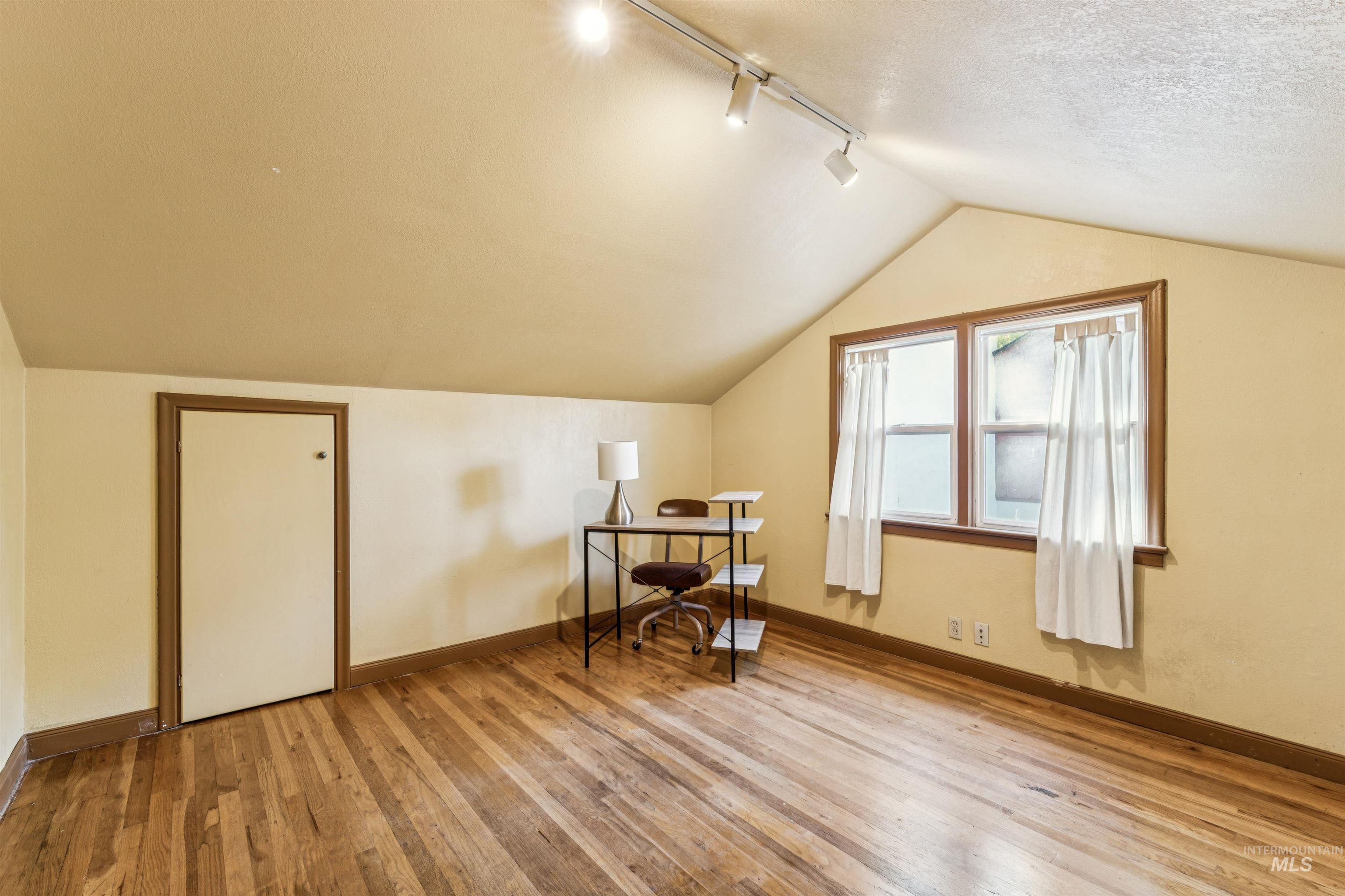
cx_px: 672
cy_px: 448
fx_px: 587
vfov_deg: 74.8
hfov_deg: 97.8
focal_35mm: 16
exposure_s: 1/2
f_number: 13
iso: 400
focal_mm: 15.7
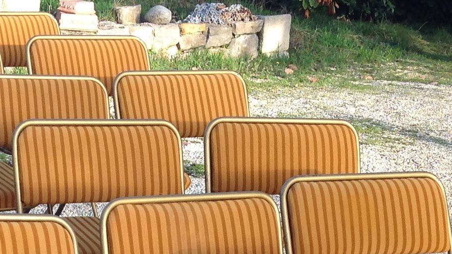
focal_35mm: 109
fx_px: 1306
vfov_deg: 10.5
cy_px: 451
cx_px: 91
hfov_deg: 19.4
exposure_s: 1/336
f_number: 2.4
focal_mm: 4.28
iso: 50
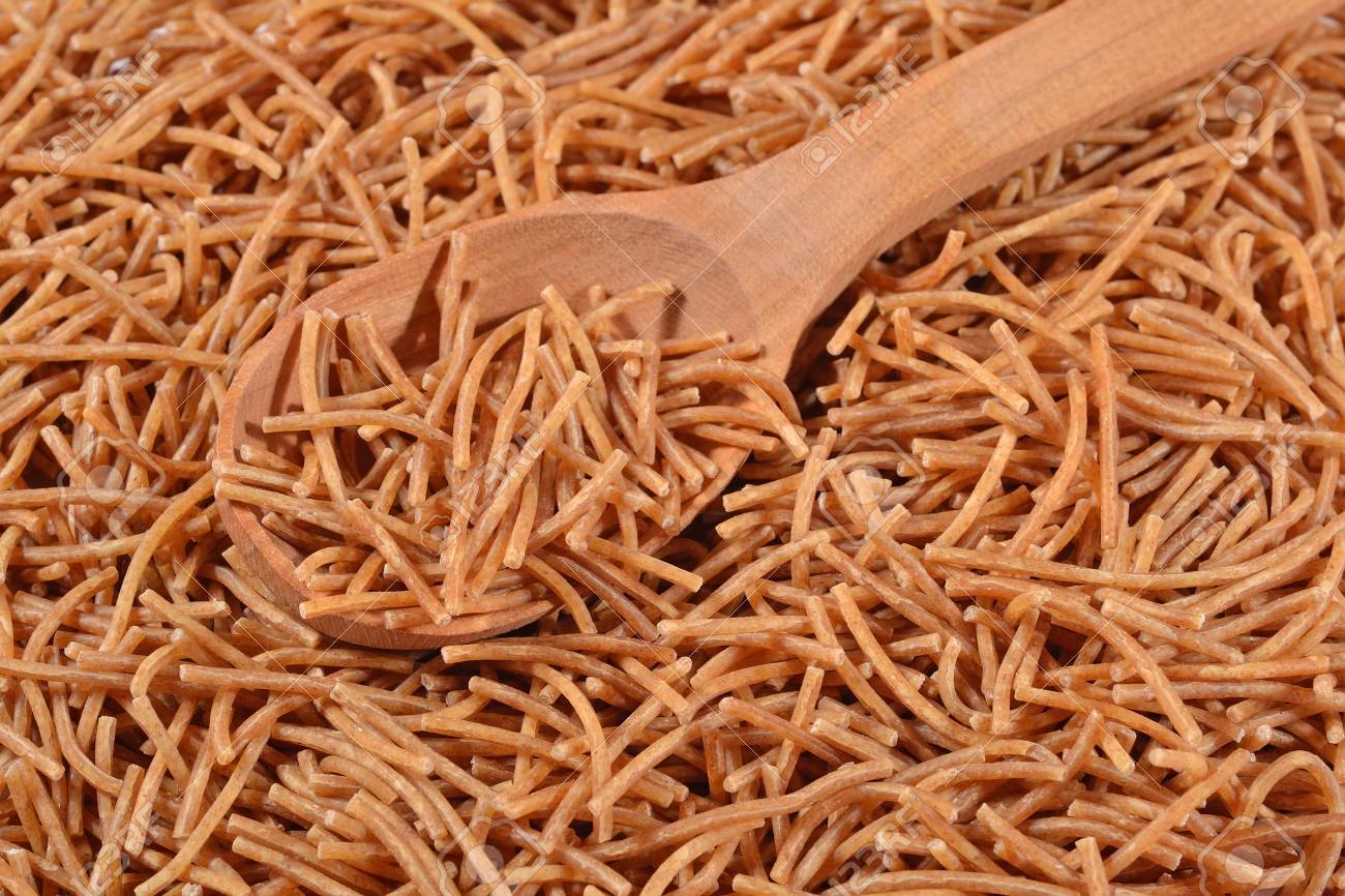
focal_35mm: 90
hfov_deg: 22.6
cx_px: 672
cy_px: 448
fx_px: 3361
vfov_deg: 15.2
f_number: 11
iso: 100
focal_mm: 60
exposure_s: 1/200
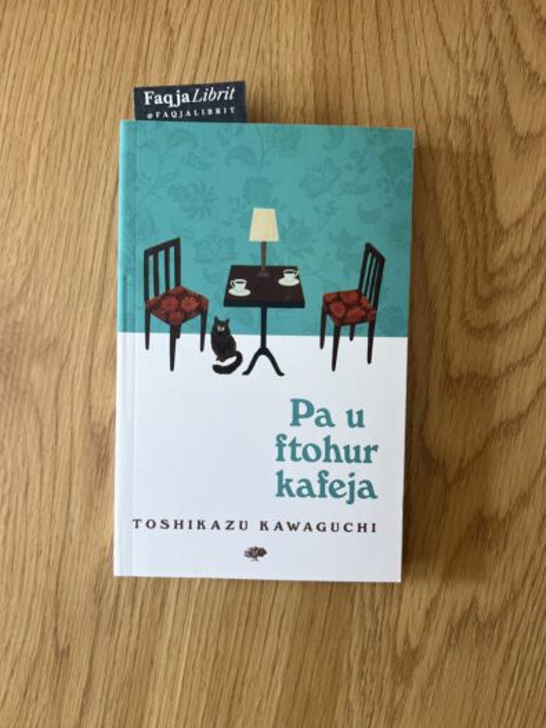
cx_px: 265
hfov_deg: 51.3
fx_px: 568
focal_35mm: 27
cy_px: 361
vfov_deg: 65.3
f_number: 1.5
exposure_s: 1/61
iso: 125
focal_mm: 5.7
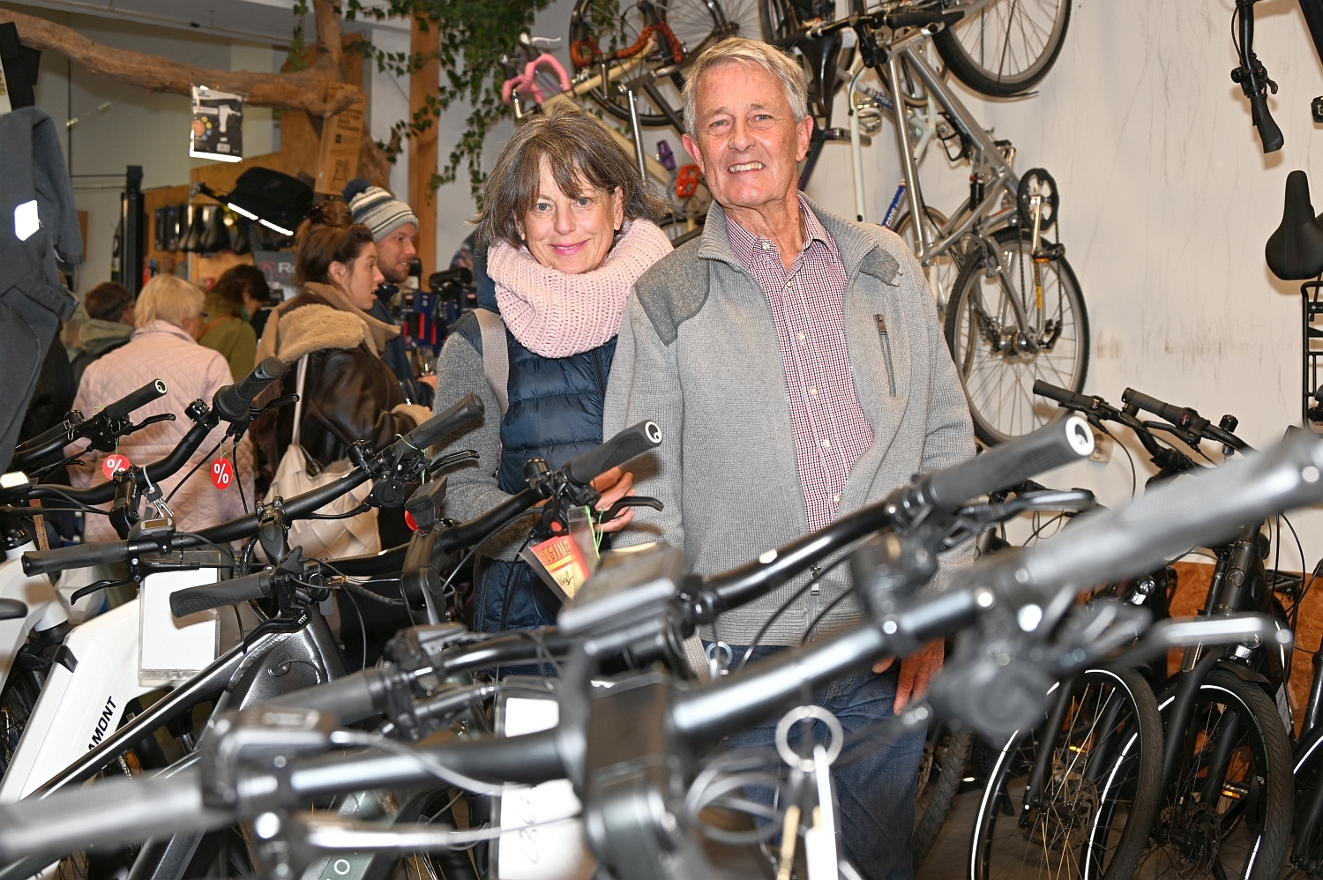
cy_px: 440
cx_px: 662
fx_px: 1689
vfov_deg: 29.2
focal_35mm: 46
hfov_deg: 42.8
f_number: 5.3
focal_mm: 46
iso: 500
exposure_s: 1/60
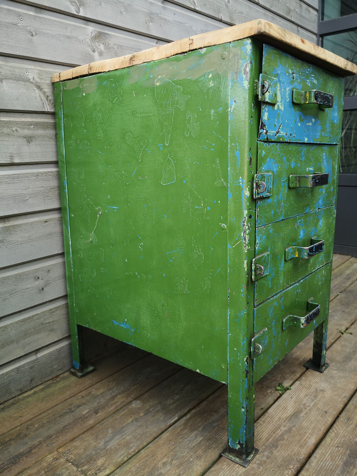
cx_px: 178
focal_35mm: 27
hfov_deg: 51.4
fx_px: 371
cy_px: 238
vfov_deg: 65.3
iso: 50
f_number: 1.6
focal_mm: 3.95
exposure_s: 1/144
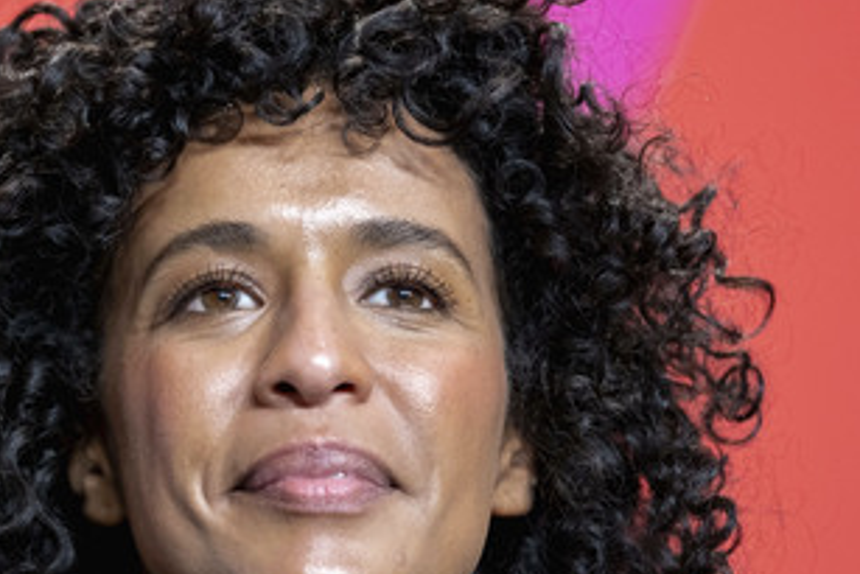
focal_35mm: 308
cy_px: 319
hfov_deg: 6.7
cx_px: 307
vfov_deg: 4.5
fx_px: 7361
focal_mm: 140
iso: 2000
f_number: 2.8
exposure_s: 1/120
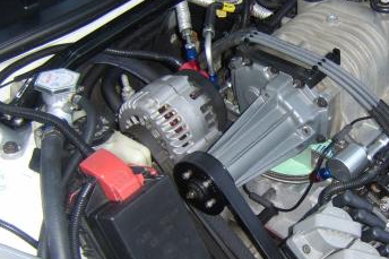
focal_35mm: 60
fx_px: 648
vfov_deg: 22.6
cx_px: 286
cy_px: 140
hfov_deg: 32.8
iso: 141
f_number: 2.7
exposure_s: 1/30
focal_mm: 8.13
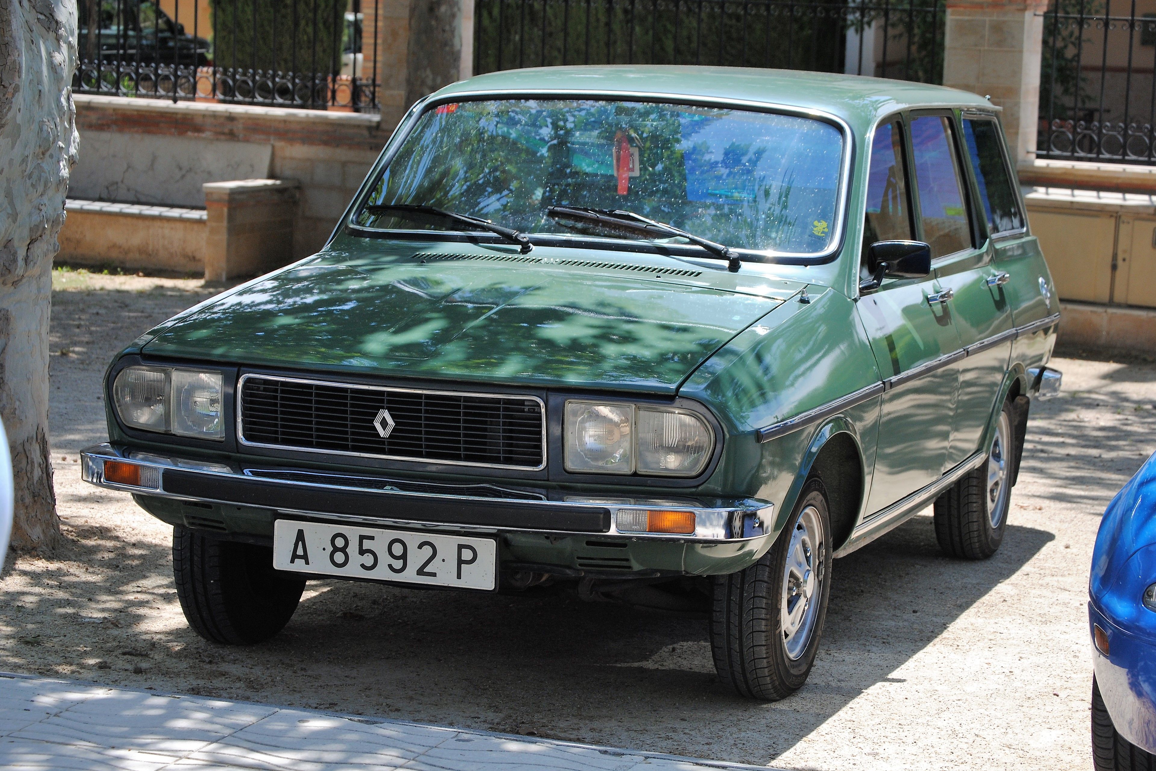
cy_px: 384
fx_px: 2922
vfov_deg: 15.0
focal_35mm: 91
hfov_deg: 22.4
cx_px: 579
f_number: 6.3
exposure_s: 1/640
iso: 200
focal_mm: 60
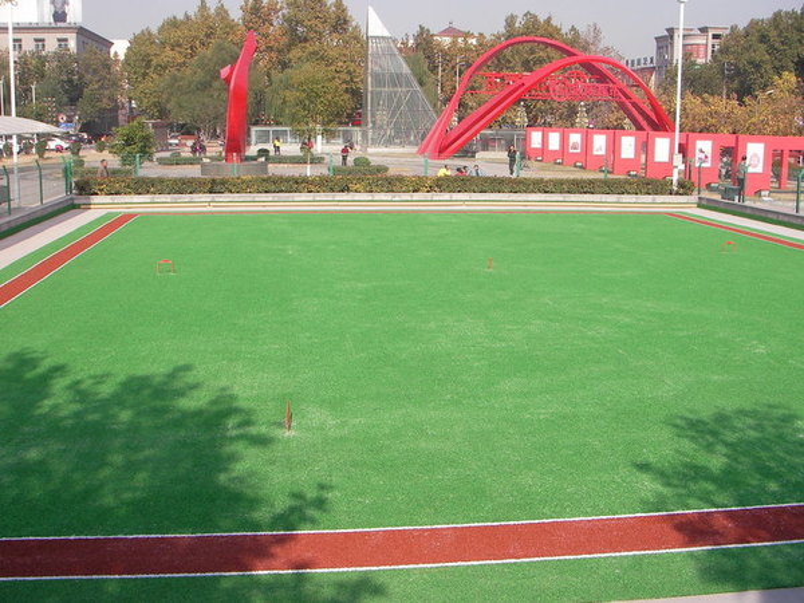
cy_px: 302
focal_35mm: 38
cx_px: 402
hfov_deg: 49.0
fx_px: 883
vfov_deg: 37.7
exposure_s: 1/195
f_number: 6.6
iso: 50
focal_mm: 6.3
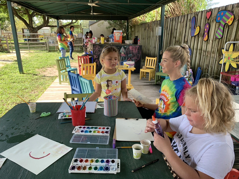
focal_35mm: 26
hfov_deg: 67.3
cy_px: 90
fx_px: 180
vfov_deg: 53.1
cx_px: 120
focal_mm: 4.25
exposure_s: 1/195
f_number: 1.8
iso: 25
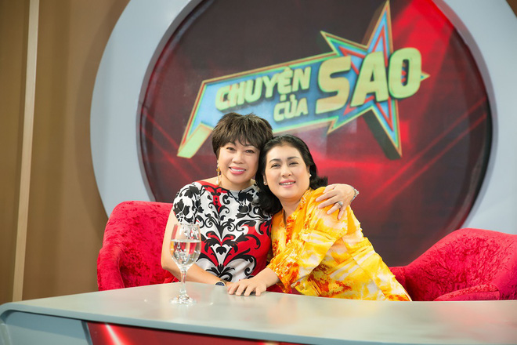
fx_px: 1005
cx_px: 258
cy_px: 172
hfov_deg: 28.8
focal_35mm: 70
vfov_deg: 19.5
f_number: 4
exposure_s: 1/160
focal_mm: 70
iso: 800
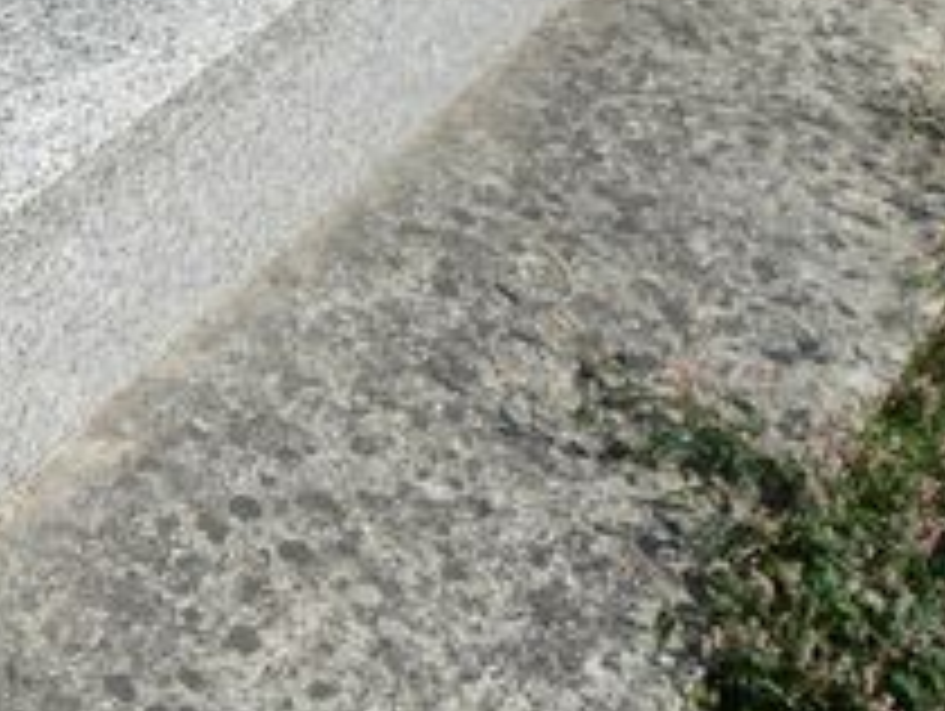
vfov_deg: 19.6
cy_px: 0
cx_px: -392
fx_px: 1995
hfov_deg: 22.7
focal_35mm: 73
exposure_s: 1/750
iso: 80
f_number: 4.4
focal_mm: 5.2
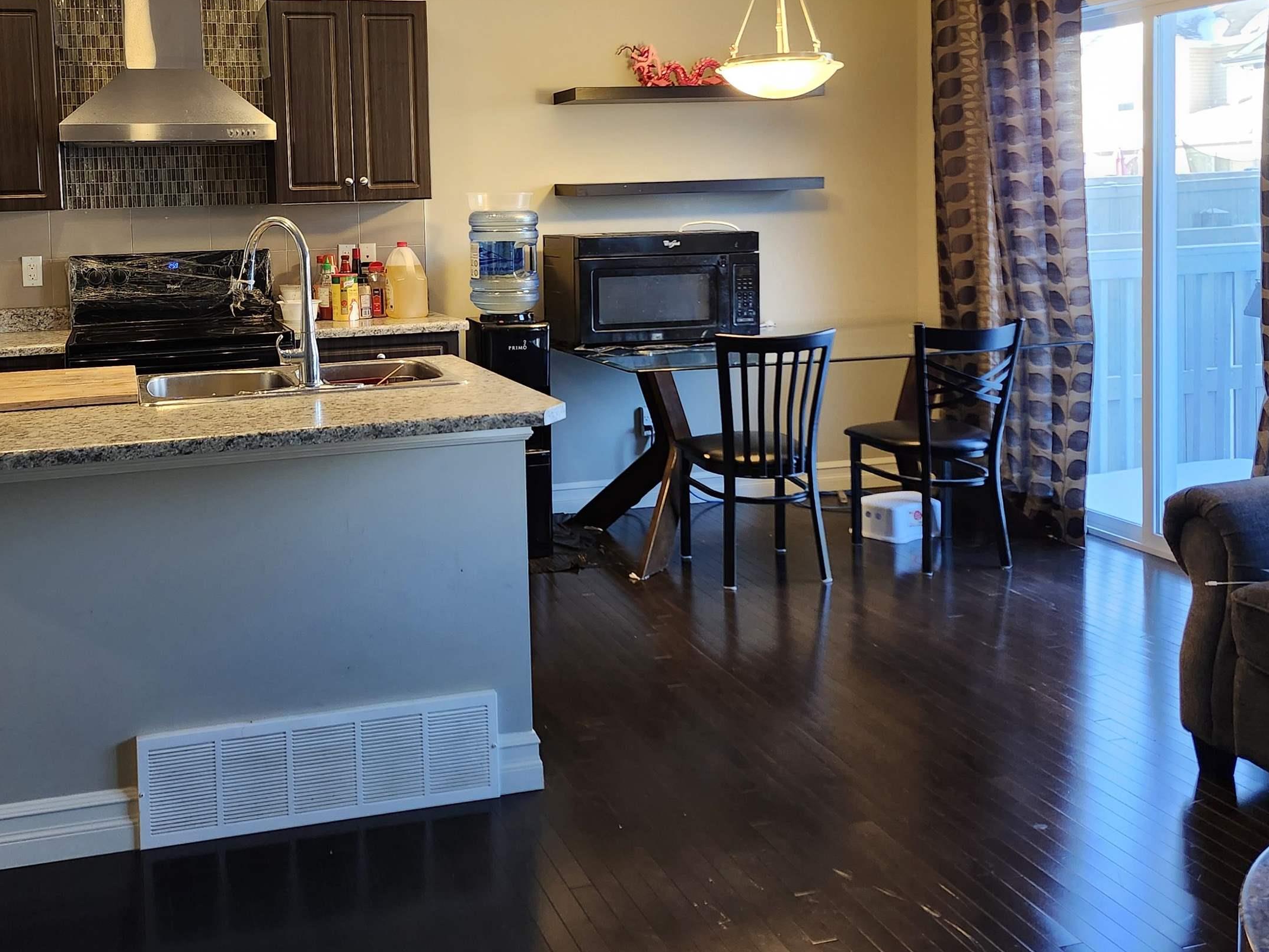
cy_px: 271
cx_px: 426
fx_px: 1210
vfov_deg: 42.0
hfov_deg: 54.3
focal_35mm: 33
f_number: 1.8
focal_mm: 5.54
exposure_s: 1/120
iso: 400
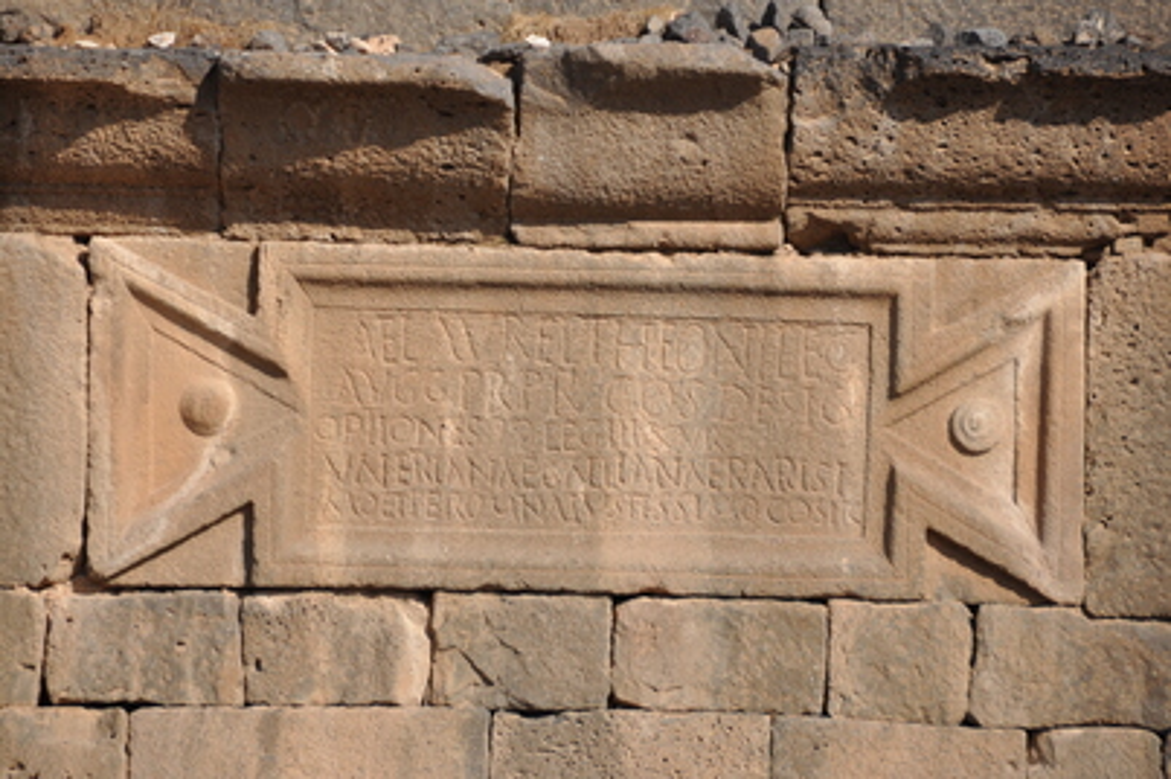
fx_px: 9750
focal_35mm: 300
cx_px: 586
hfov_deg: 6.9
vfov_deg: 4.6
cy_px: 390
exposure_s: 1/1000
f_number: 5.6
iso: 200
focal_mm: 200
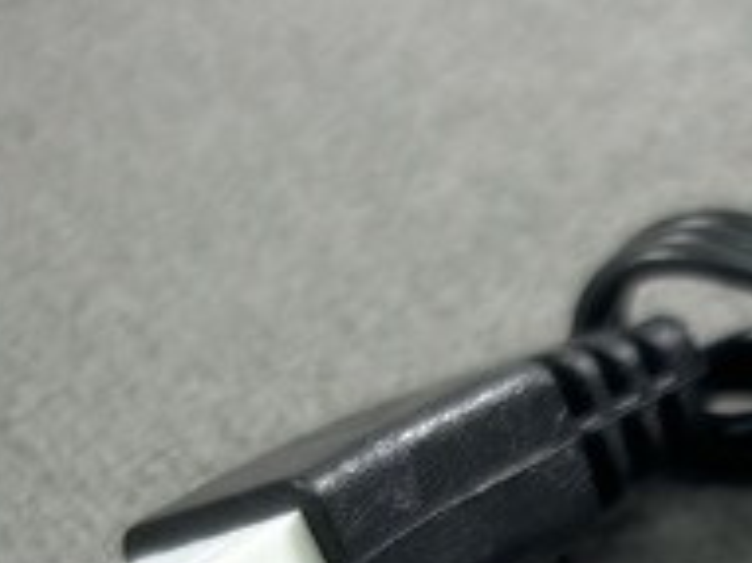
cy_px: 602
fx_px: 2366
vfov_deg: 13.3
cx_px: 1138
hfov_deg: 16.4
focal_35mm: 109
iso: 32
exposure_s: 1/116
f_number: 1.6
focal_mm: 5.96
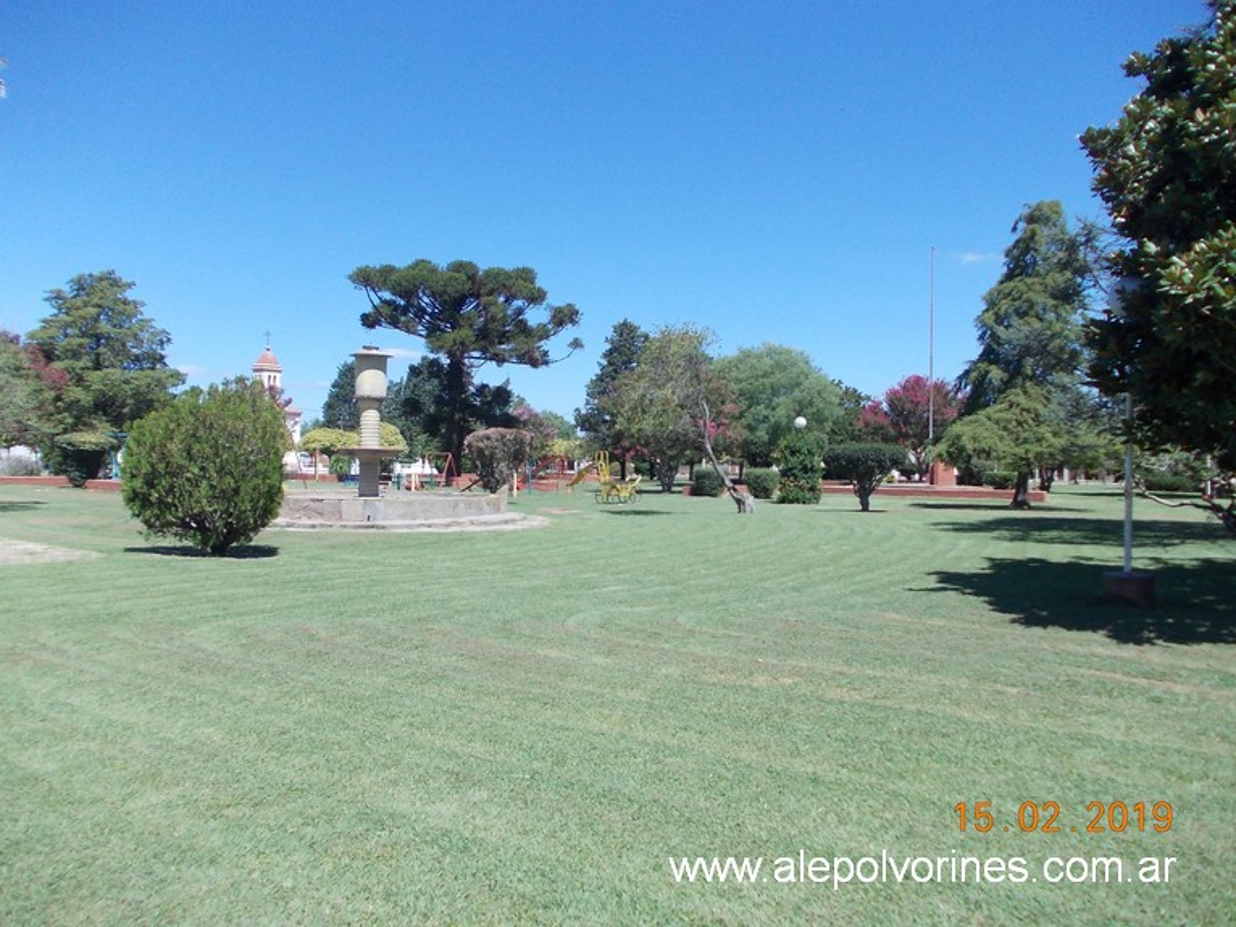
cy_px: 464
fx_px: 999
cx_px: 618
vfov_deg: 49.7
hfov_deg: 63.5
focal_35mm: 28
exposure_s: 1/250
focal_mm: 4
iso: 80
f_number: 5.4
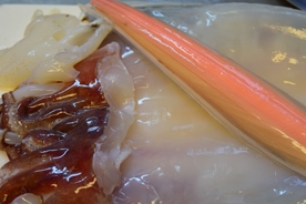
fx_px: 629
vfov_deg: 18.4
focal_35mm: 74
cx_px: 217
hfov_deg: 27.1
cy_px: 132
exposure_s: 1/50
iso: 200
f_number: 3.5
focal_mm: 34
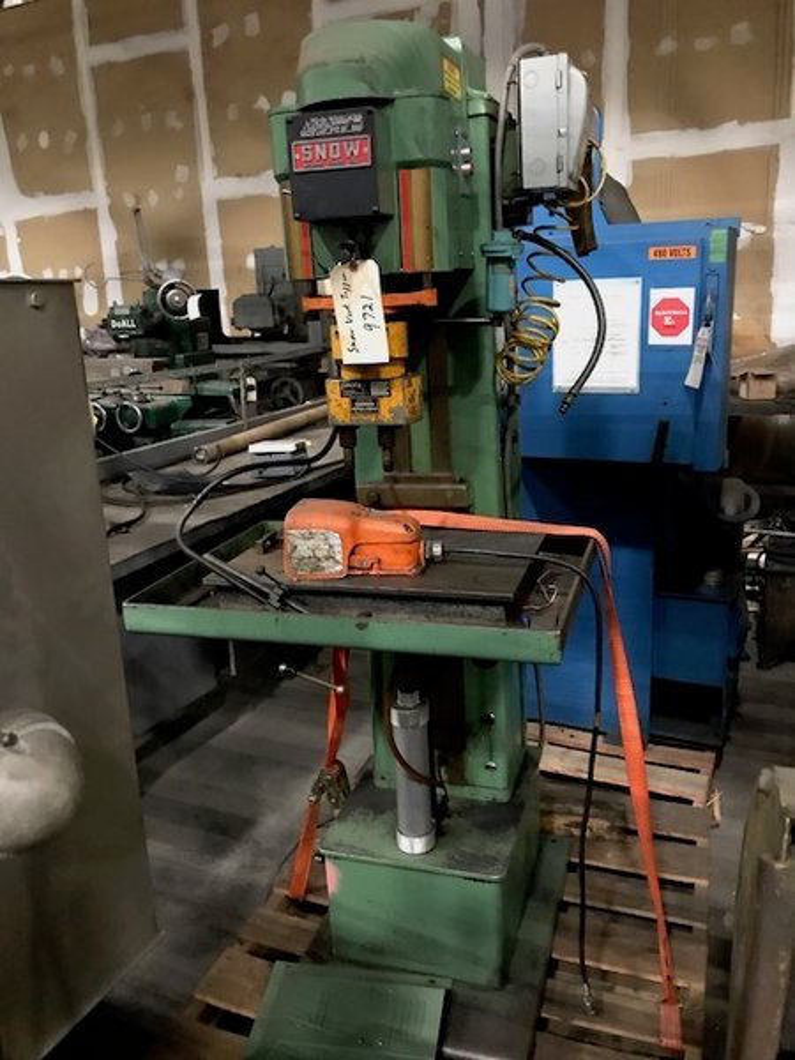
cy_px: 530
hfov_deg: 49.7
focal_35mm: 28
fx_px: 857
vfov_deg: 63.4
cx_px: 398
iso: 100
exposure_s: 1/4
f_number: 1.8
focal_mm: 3.99
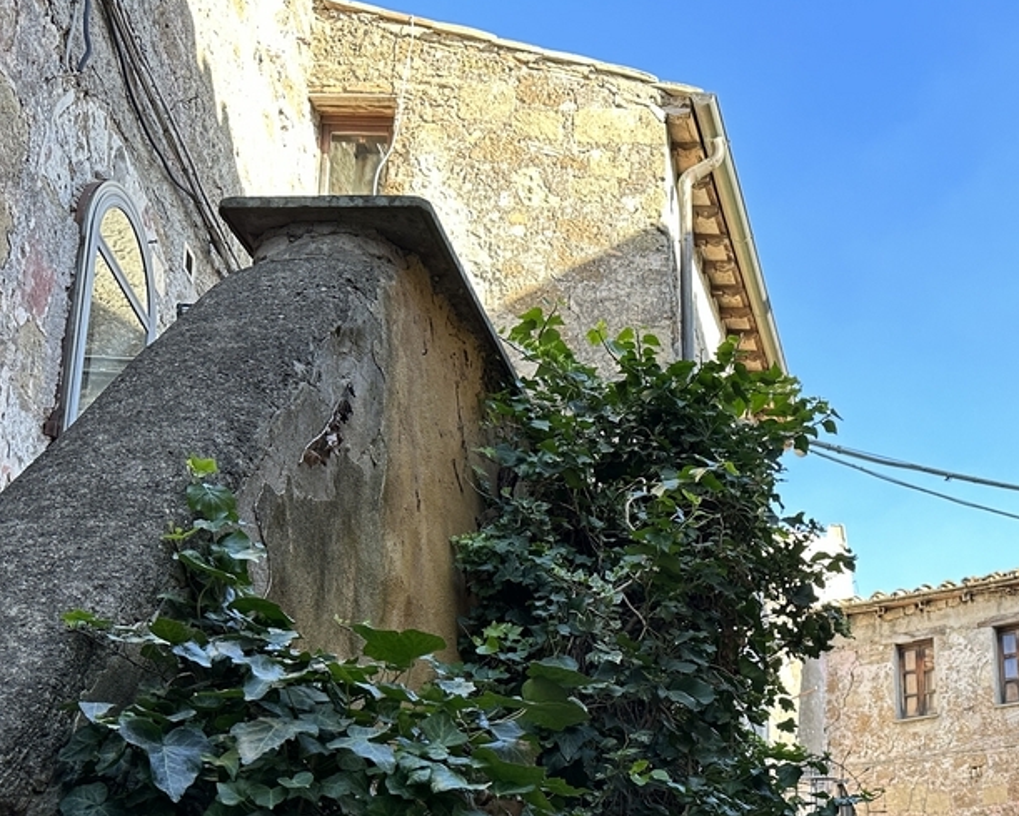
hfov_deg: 38.1
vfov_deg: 31.2
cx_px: 877
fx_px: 1388
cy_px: 736
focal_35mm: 46
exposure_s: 1/253
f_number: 1.78
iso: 80
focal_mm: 6.86
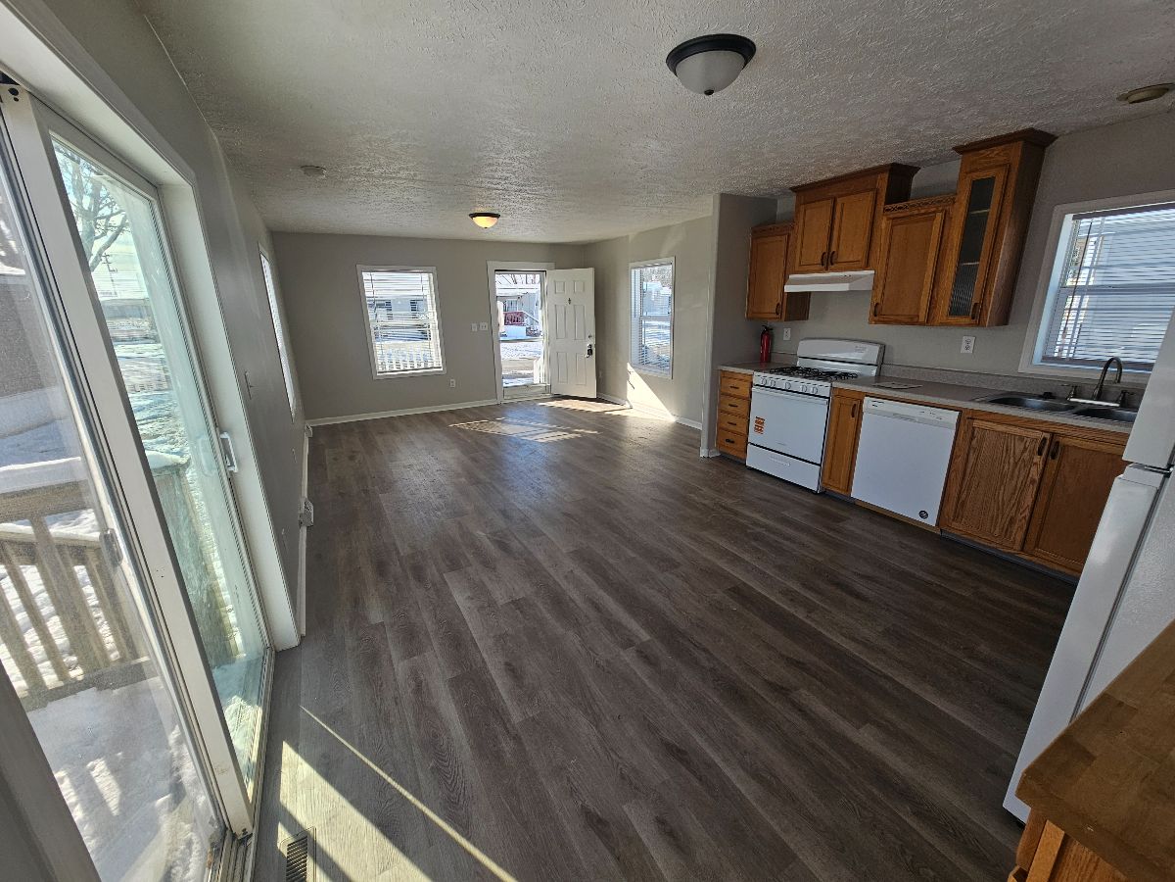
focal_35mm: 13
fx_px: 441
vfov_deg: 89.9
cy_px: 441
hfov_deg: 106.2
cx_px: 588
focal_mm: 2.2
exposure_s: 1/380
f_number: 2.2
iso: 50
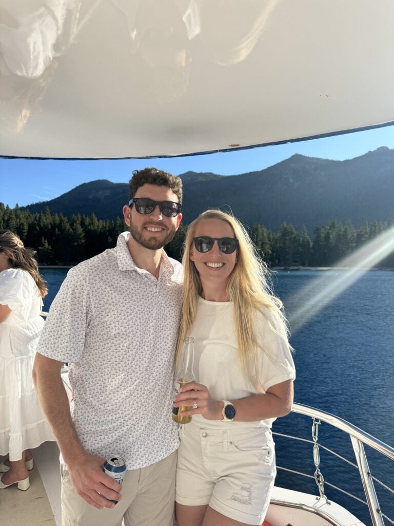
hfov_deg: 56.8
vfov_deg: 71.6
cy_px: 263
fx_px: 364
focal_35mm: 24
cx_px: 197
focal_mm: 6.76
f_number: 1.78
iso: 80
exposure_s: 1/3597
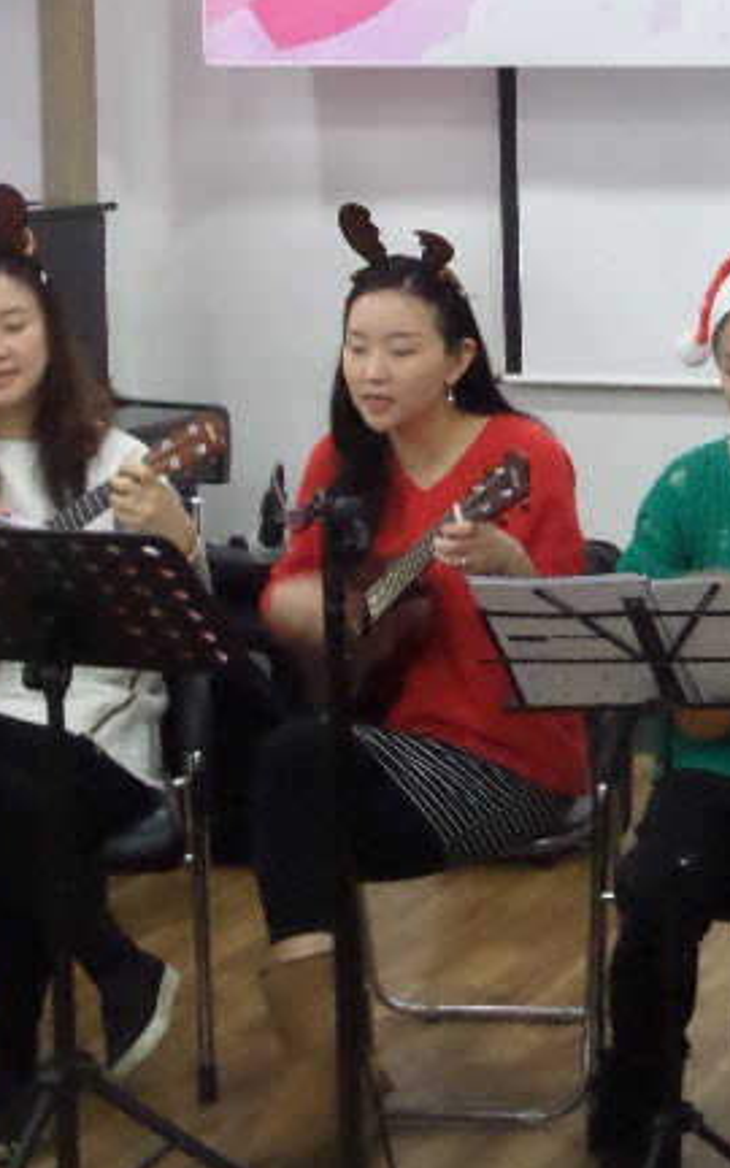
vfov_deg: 20.1
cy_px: 314
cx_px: 876
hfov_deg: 12.4
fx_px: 3279
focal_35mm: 103
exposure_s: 1/30
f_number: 3.6
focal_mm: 6.8
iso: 480
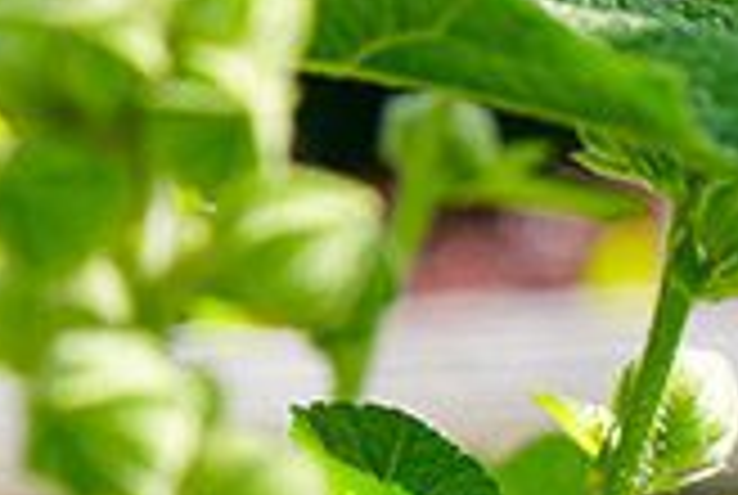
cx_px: -774
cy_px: 97
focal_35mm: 383
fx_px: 7866
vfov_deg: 3.6
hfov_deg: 5.3
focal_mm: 63
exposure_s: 1/500
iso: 100
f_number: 5
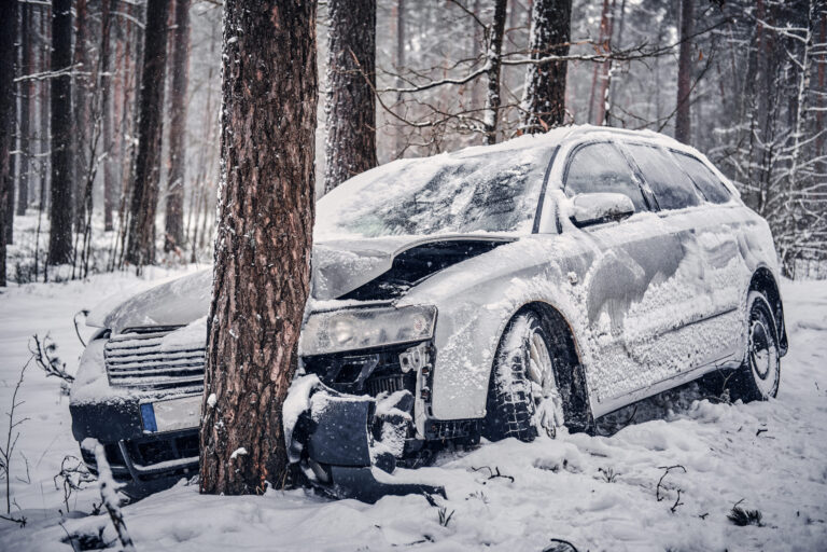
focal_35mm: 53
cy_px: 276
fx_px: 1217
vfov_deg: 25.5
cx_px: 414
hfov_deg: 37.5
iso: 400
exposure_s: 1/1000
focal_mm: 35
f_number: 2.8
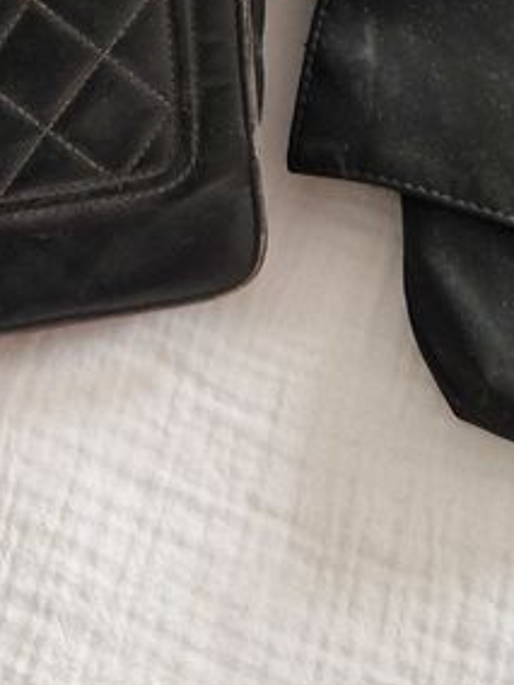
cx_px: 111
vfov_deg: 21.7
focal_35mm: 81
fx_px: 1604
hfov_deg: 18.1
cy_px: -217
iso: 320
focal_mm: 5.4
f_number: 1.8
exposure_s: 1/100
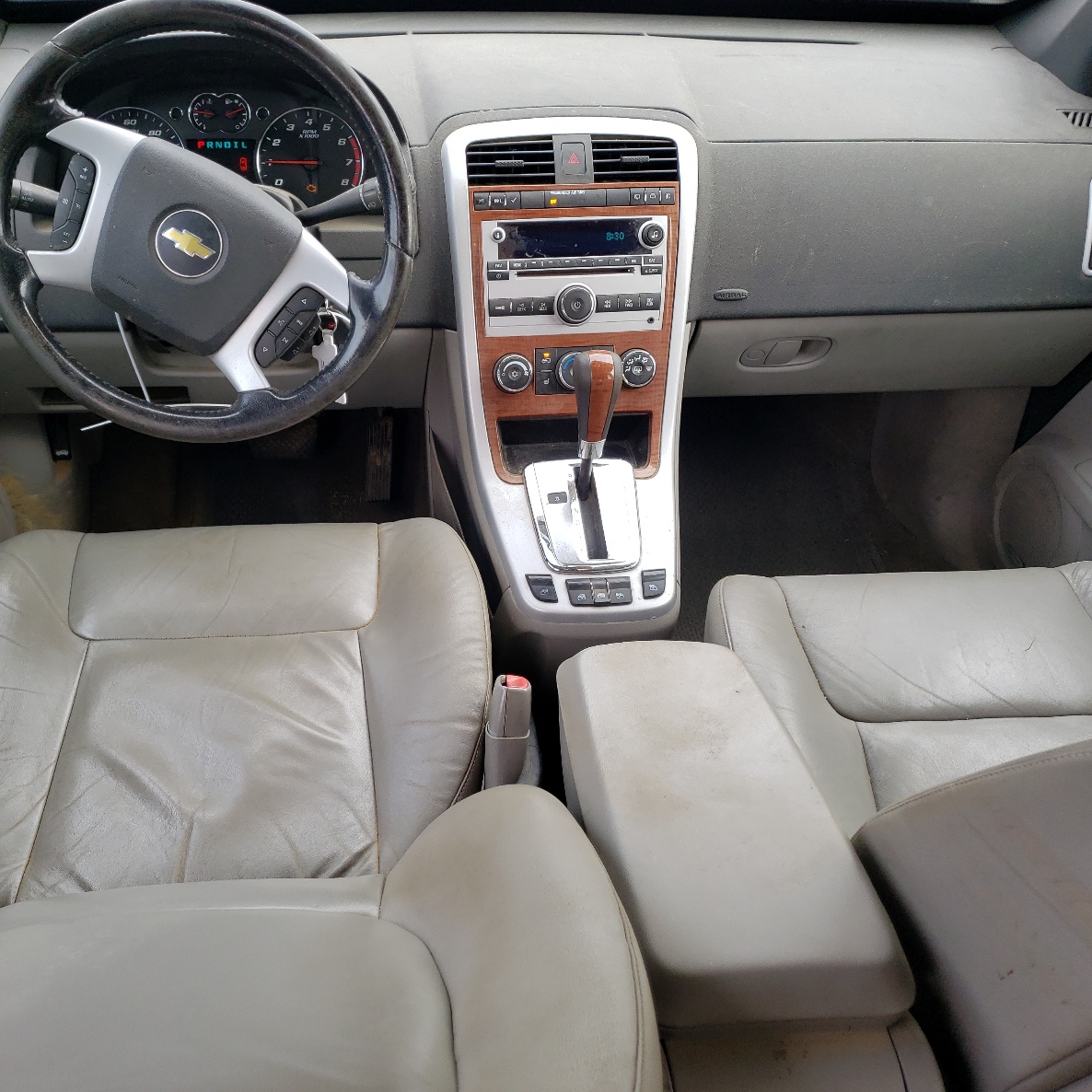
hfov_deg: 52.1
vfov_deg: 52.5
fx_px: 1106
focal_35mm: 31
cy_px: 540
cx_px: 425
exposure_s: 1/196
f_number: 1.5
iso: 50
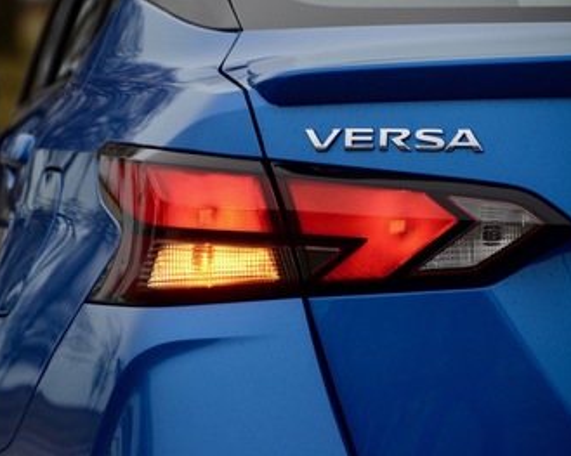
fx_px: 5778
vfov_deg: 4.5
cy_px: 228
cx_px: 272
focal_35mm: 342
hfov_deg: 5.7
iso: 800
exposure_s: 1/1250
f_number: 5.6
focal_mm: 200
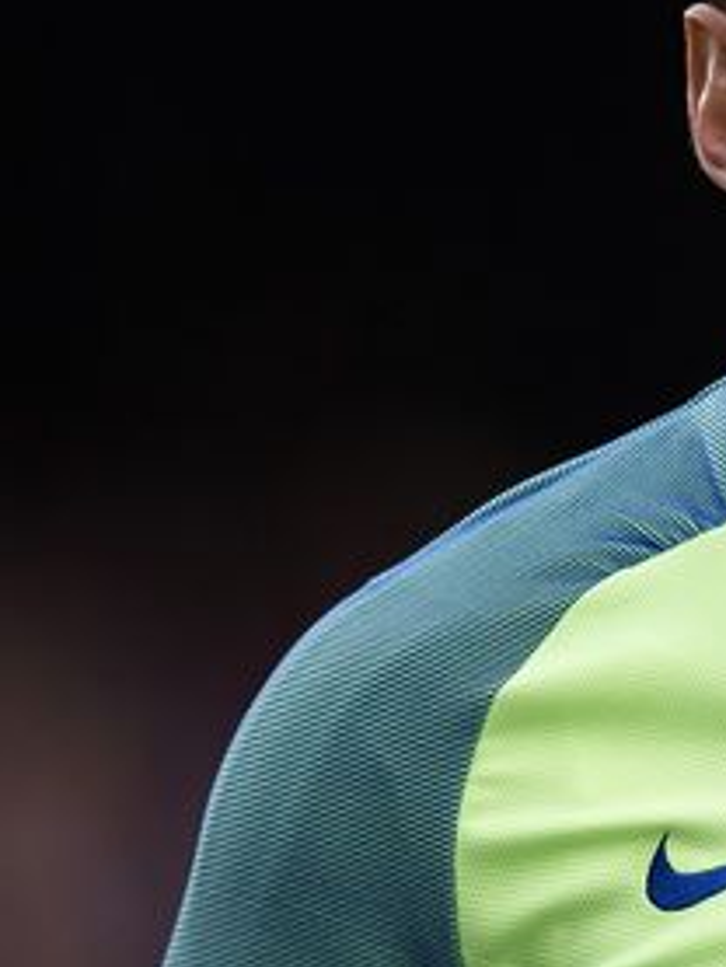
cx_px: 998
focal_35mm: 1208
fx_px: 33754
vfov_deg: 1.6
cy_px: 1009
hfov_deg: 1.2
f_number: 4
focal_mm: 400
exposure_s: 1/1250
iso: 1250
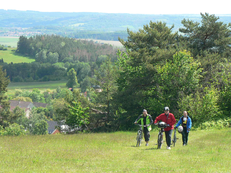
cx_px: 116
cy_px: 86
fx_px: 1028
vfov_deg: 9.6
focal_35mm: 154
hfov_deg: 12.8
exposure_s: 1/200
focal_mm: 25.7
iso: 80
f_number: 4
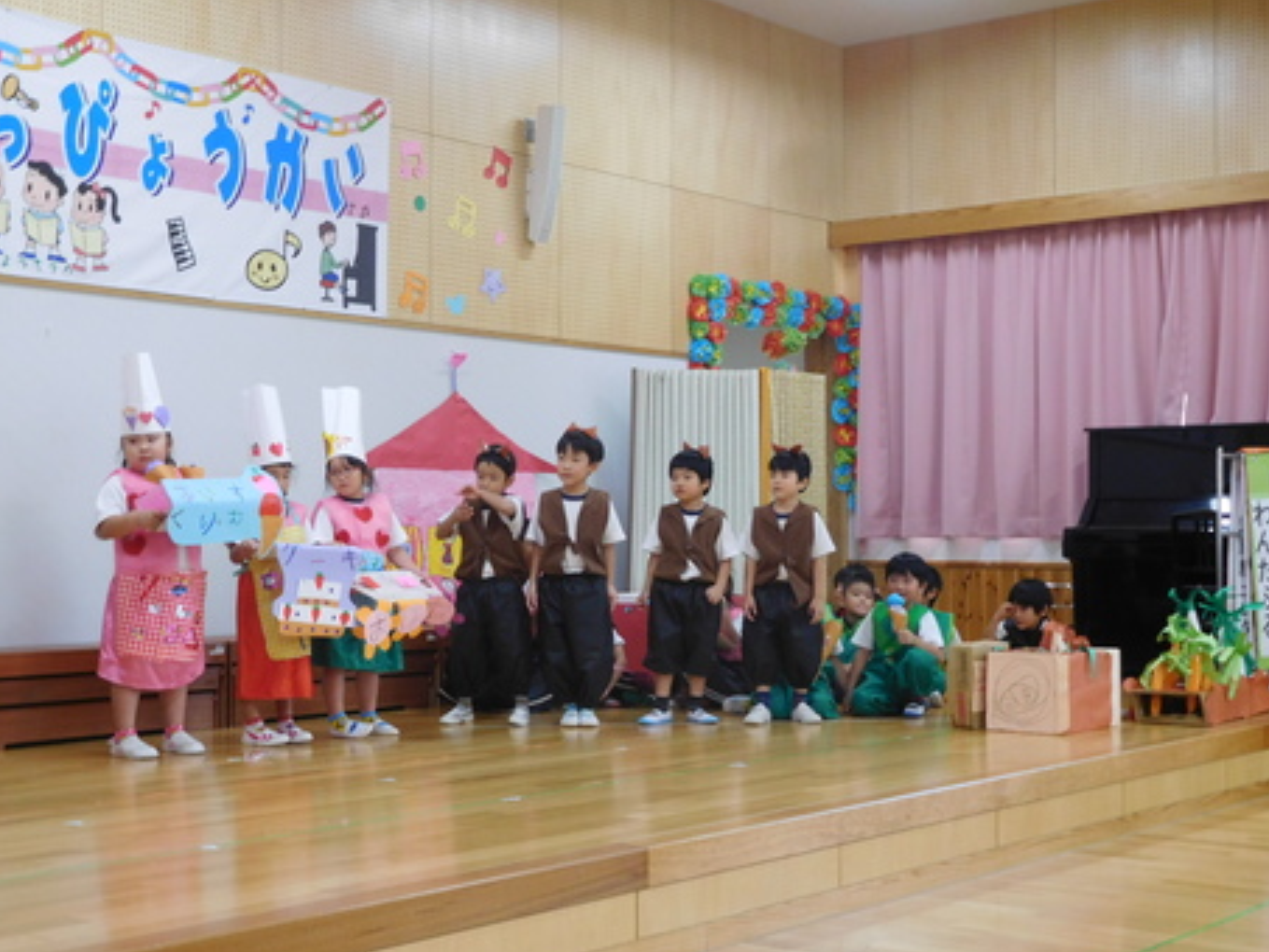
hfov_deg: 36.2
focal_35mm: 53
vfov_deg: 27.5
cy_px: 487
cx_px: 619
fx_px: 1943
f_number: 4.1
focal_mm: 8.9
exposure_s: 1/30
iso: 320
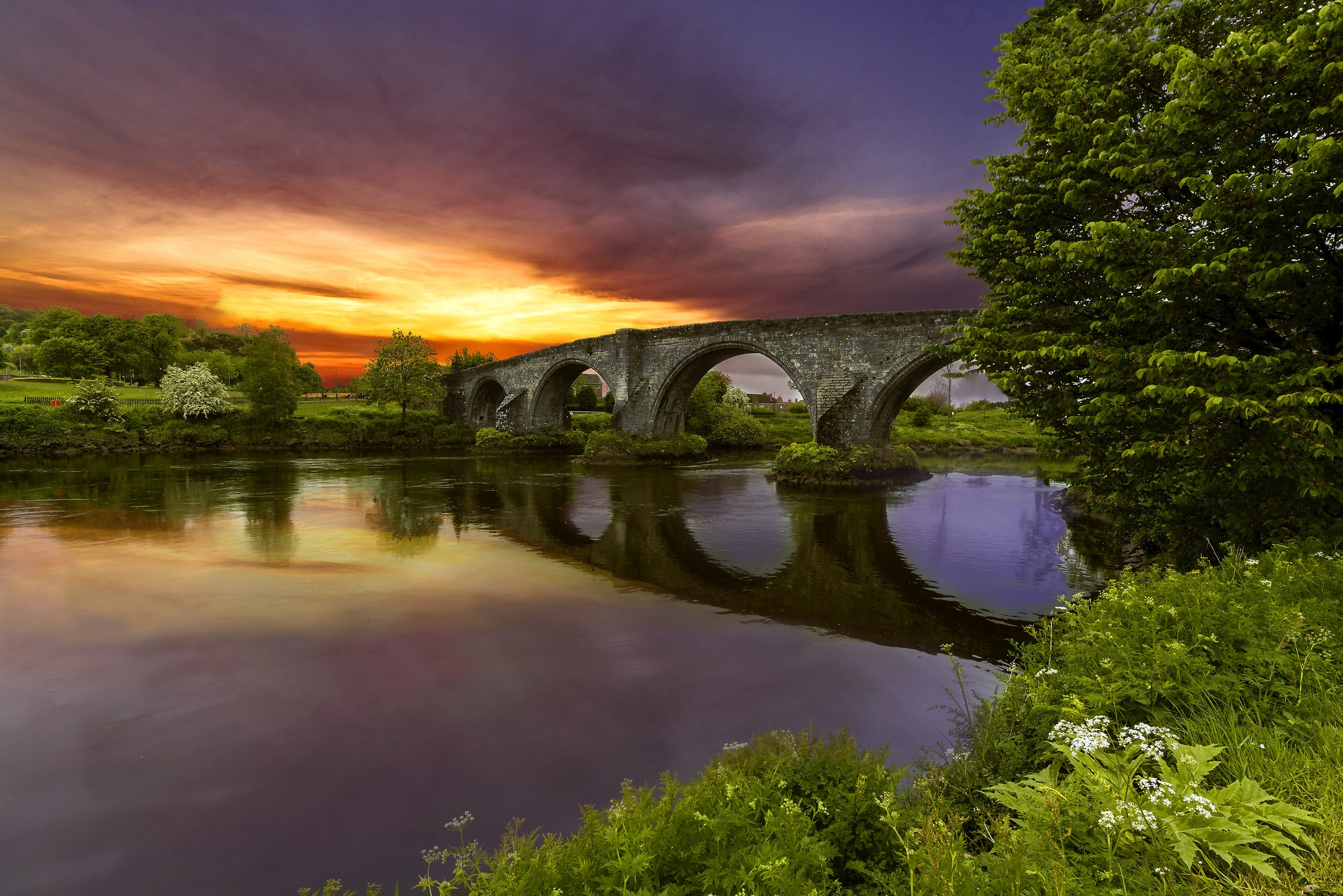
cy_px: 448
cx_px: 672
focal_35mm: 15
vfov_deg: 77.3
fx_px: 560
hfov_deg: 100.4
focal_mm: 15
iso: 64
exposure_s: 1/100
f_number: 8
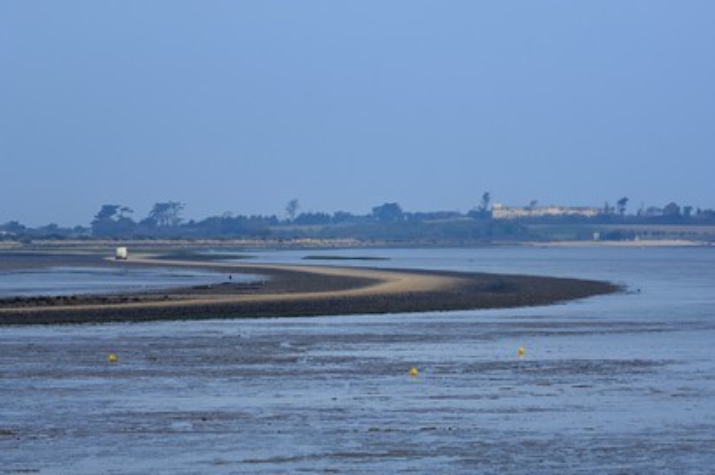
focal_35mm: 194
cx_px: 358
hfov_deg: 10.6
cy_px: 244
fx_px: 3839
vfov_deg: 7.1
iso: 100
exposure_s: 1/100
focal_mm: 125
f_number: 4.5
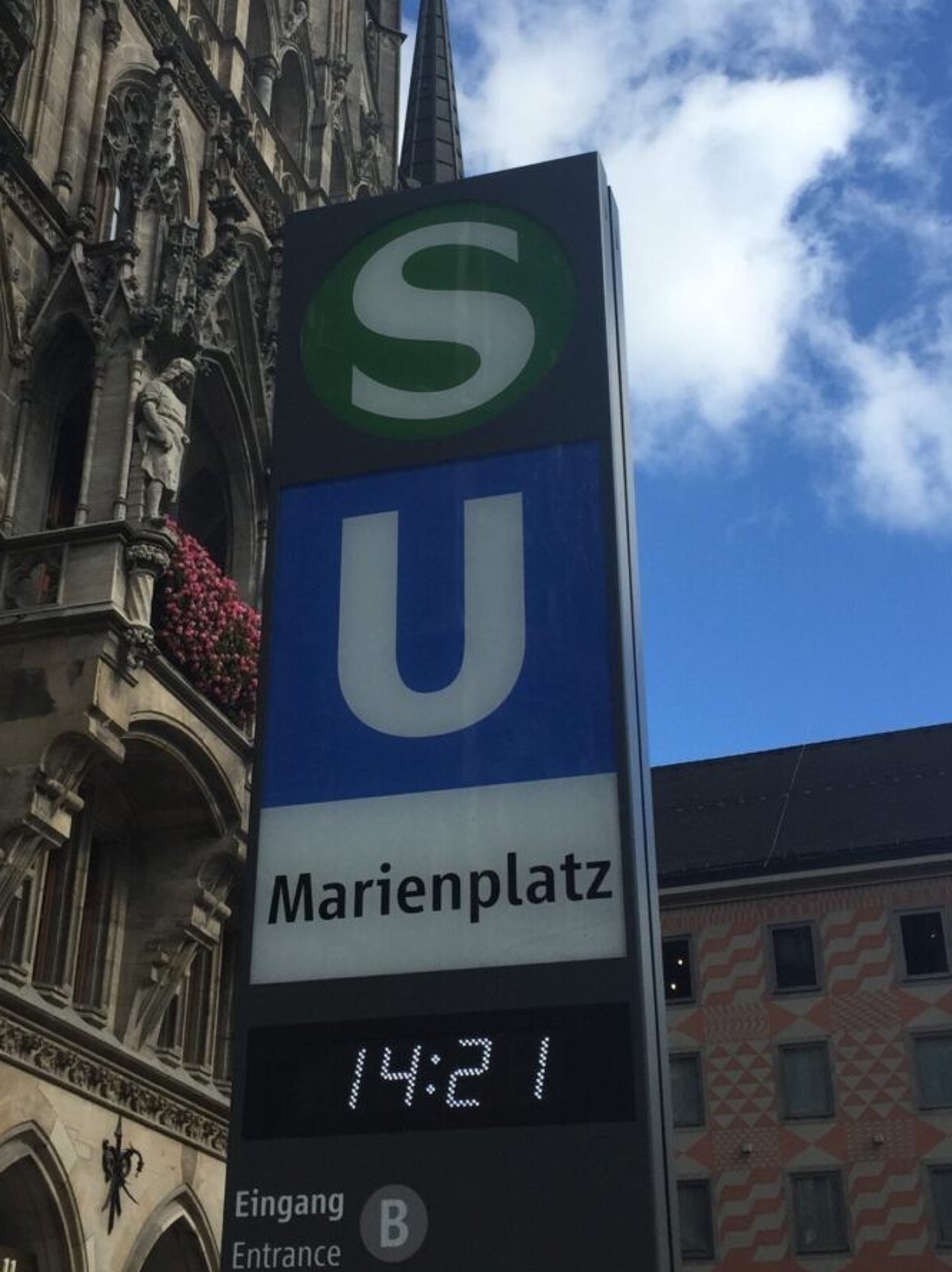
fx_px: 1725
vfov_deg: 40.3
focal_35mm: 47
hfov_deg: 30.8
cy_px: 504
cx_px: 407
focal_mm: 4.15
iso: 32
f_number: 2.2
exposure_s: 1/1582
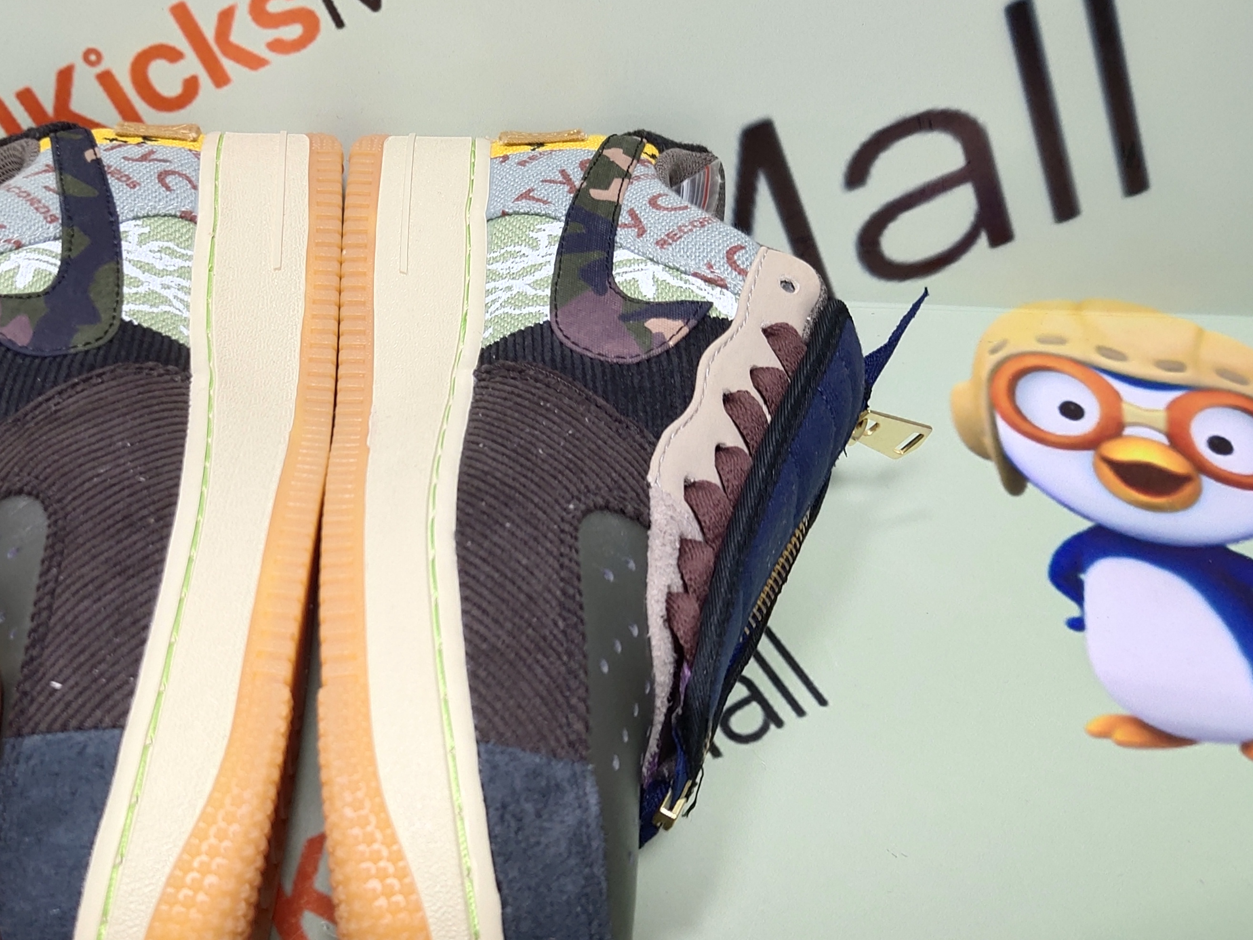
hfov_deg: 40.4
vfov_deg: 31.5
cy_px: 508
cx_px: 358
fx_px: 1665
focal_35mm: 46
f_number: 1.79
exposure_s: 1/1207
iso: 50
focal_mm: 4.35
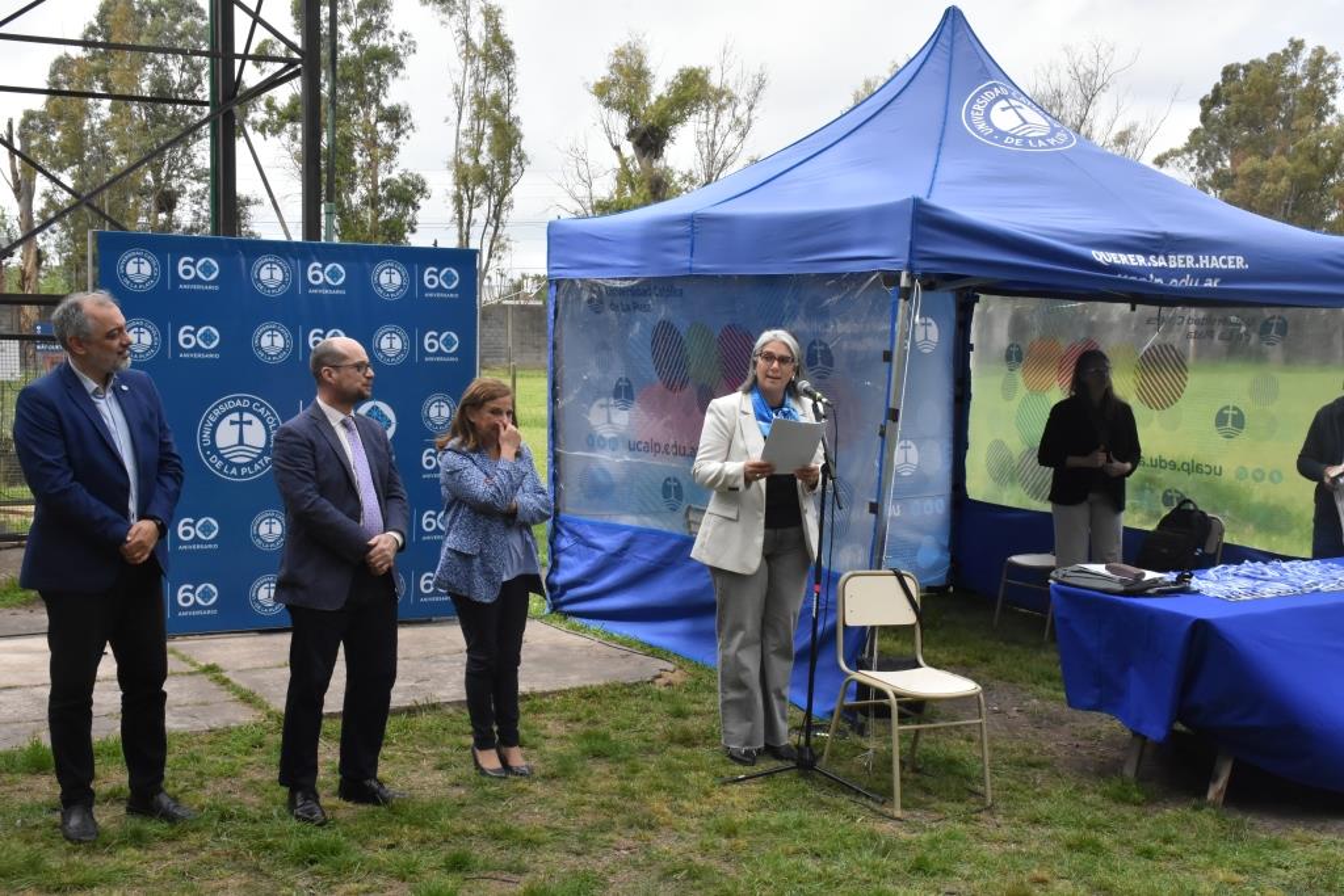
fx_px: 1680
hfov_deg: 43.6
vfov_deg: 29.9
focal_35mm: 45
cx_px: 672
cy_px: 448
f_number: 14
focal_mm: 30
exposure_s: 1/800
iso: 1600
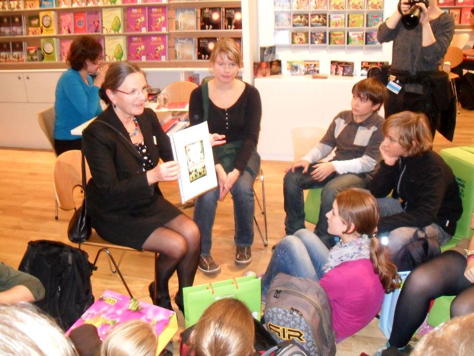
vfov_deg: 40.7
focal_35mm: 35
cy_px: 178
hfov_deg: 52.6
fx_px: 479
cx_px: 237
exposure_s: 1/45
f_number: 2.8
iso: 400
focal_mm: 6.2
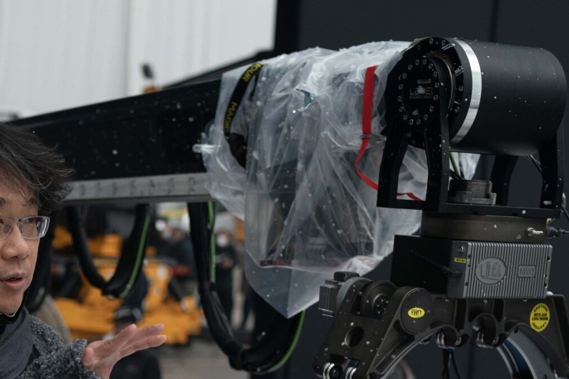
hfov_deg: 22.2
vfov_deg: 14.9
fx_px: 1406
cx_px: 31
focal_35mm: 89
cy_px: 443
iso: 320
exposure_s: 1/200
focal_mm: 35
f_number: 2.2
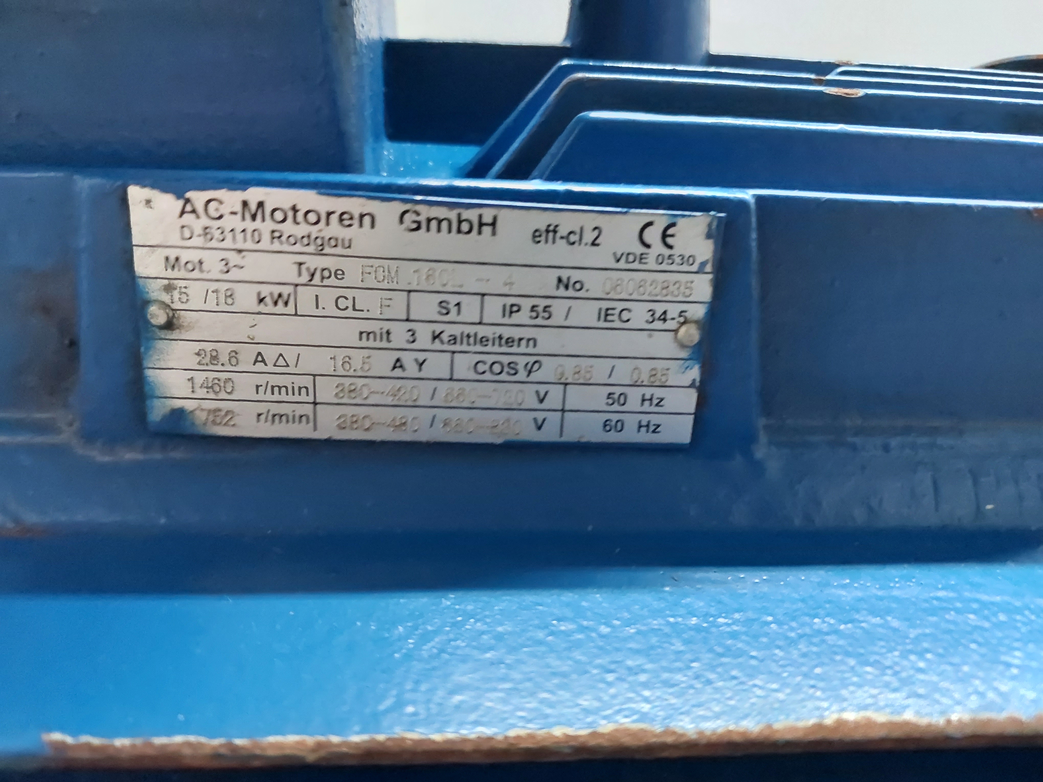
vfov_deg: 51.4
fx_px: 814
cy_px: 391
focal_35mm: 27
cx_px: 522
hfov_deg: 65.3
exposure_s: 1/25
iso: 800
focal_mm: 4
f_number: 1.8
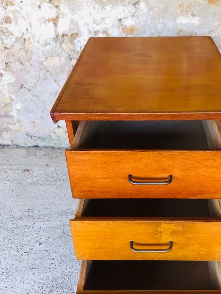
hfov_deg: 36.4
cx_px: 150
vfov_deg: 47.8
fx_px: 332
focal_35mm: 39
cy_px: 164
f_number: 1.8
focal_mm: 3.99
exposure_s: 1/33
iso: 32
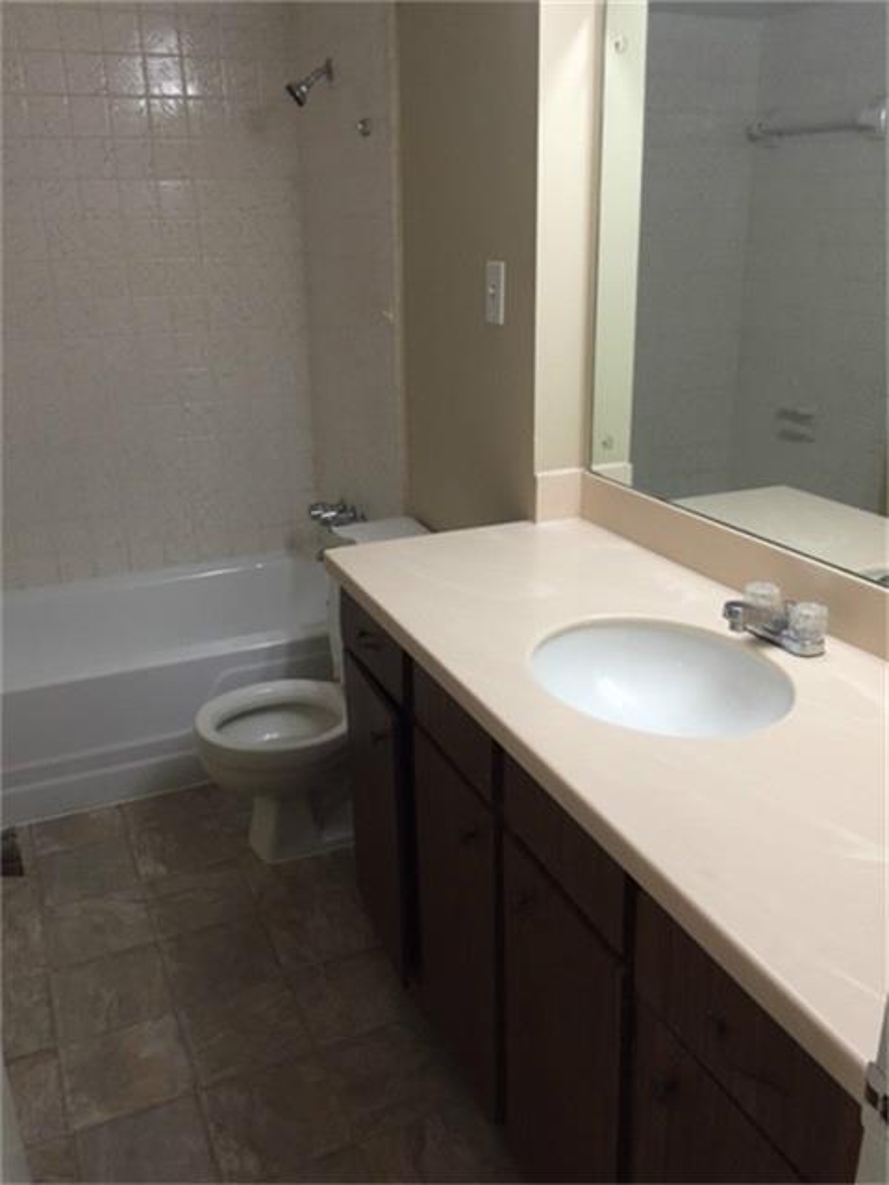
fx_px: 993
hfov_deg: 48.2
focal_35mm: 29
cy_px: 592
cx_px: 444
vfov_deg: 61.7
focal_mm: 4.15
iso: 125
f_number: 2.2
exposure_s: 1/30
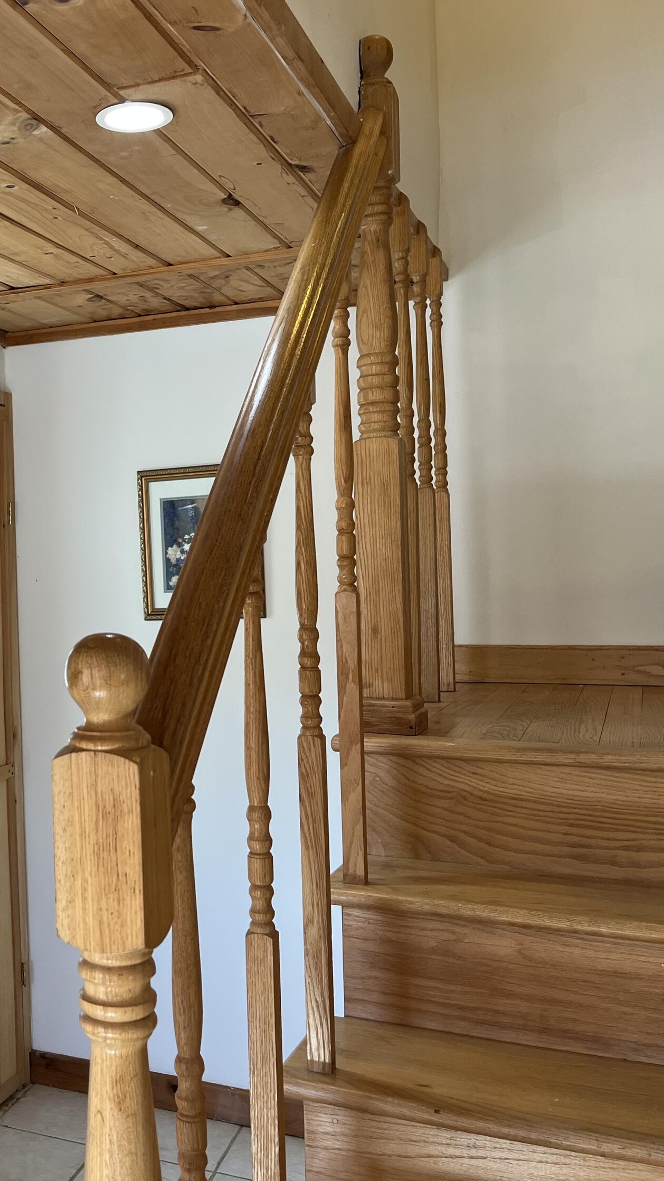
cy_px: 588
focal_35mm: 38
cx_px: -15
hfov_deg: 29.0
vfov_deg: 52.8
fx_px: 1189
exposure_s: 1/120
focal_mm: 5.1
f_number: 1.6
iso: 80
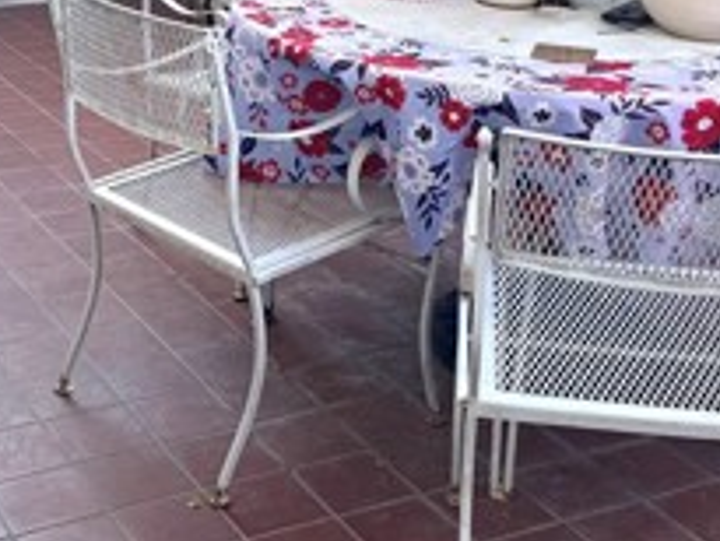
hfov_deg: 25.8
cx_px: 228
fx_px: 1561
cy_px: -70
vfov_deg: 18.8
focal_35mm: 75
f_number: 1.78
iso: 64
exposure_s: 1/184
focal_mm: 6.76
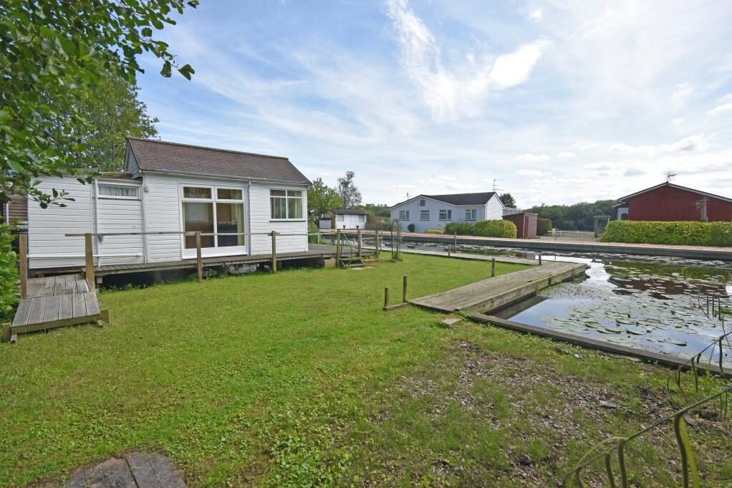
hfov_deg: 100.4
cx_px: 366
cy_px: 244
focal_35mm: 15
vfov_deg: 77.3
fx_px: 305
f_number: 9
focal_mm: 10
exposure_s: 1/320
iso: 200
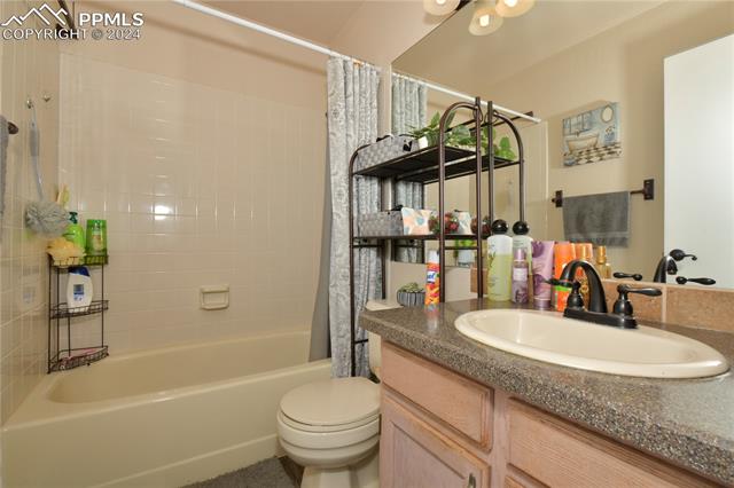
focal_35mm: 16
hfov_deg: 96.8
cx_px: 367
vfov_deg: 73.7
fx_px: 326
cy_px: 244
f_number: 18
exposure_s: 1/250
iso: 800
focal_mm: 16
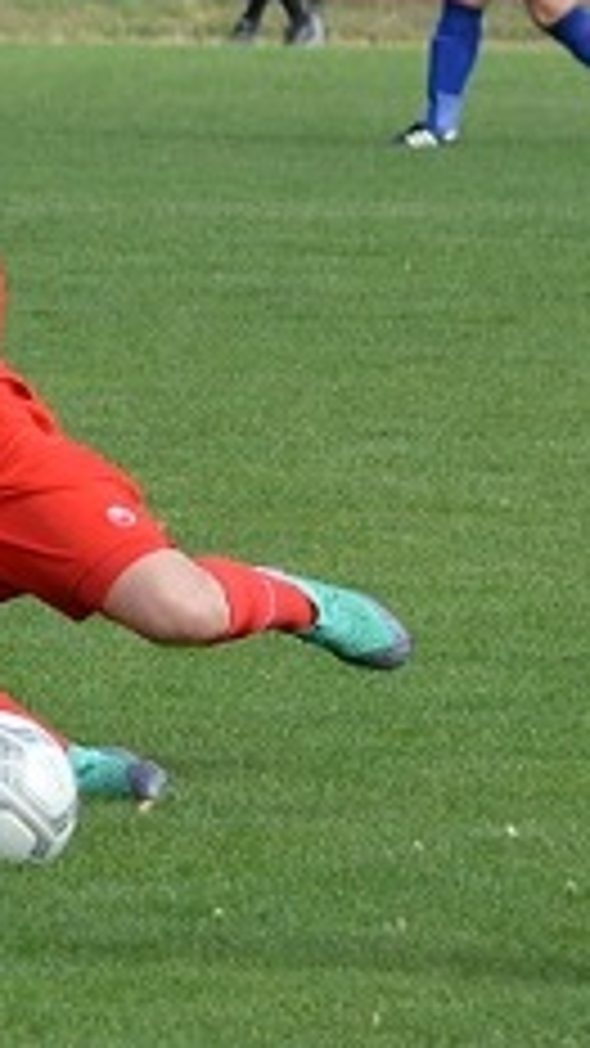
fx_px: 8013
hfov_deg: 4.2
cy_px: 430
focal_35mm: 288
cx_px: -214
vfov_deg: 7.5
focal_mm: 102
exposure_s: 1/1600
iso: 400
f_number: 5.6
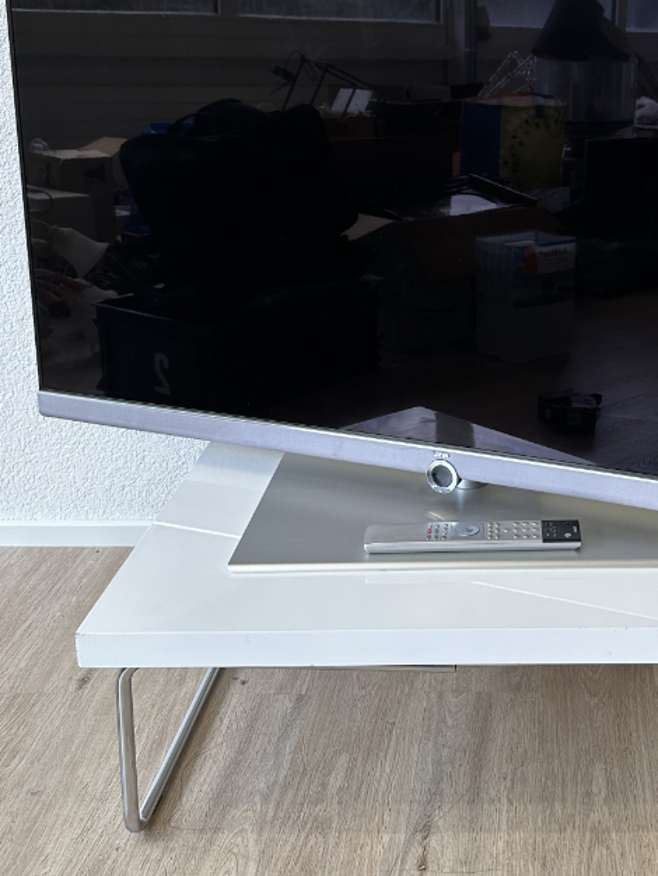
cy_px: 270
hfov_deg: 30.7
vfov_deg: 40.5
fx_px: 1165
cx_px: 528
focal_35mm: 46
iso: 80
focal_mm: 6.9
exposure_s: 1/100
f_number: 1.8
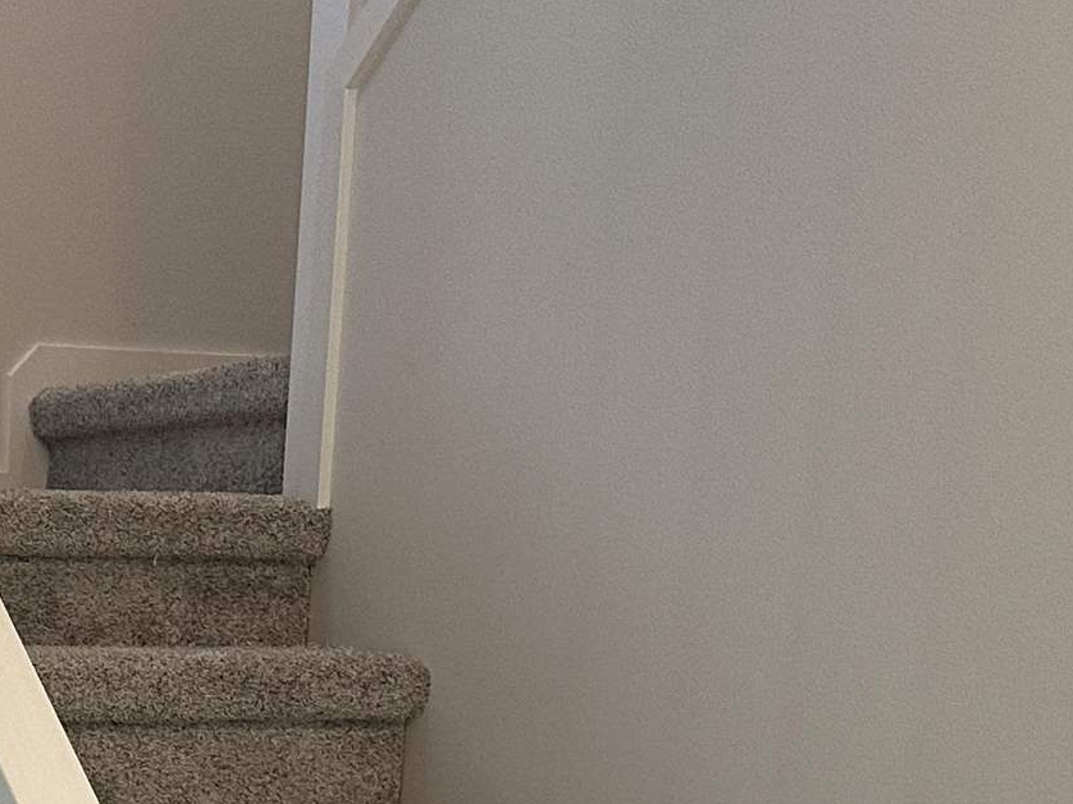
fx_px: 2727
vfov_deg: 15.6
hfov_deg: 20.8
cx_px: -211
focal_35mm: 88
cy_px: 1169
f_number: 1.78
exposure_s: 1/120
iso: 200
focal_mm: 6.86
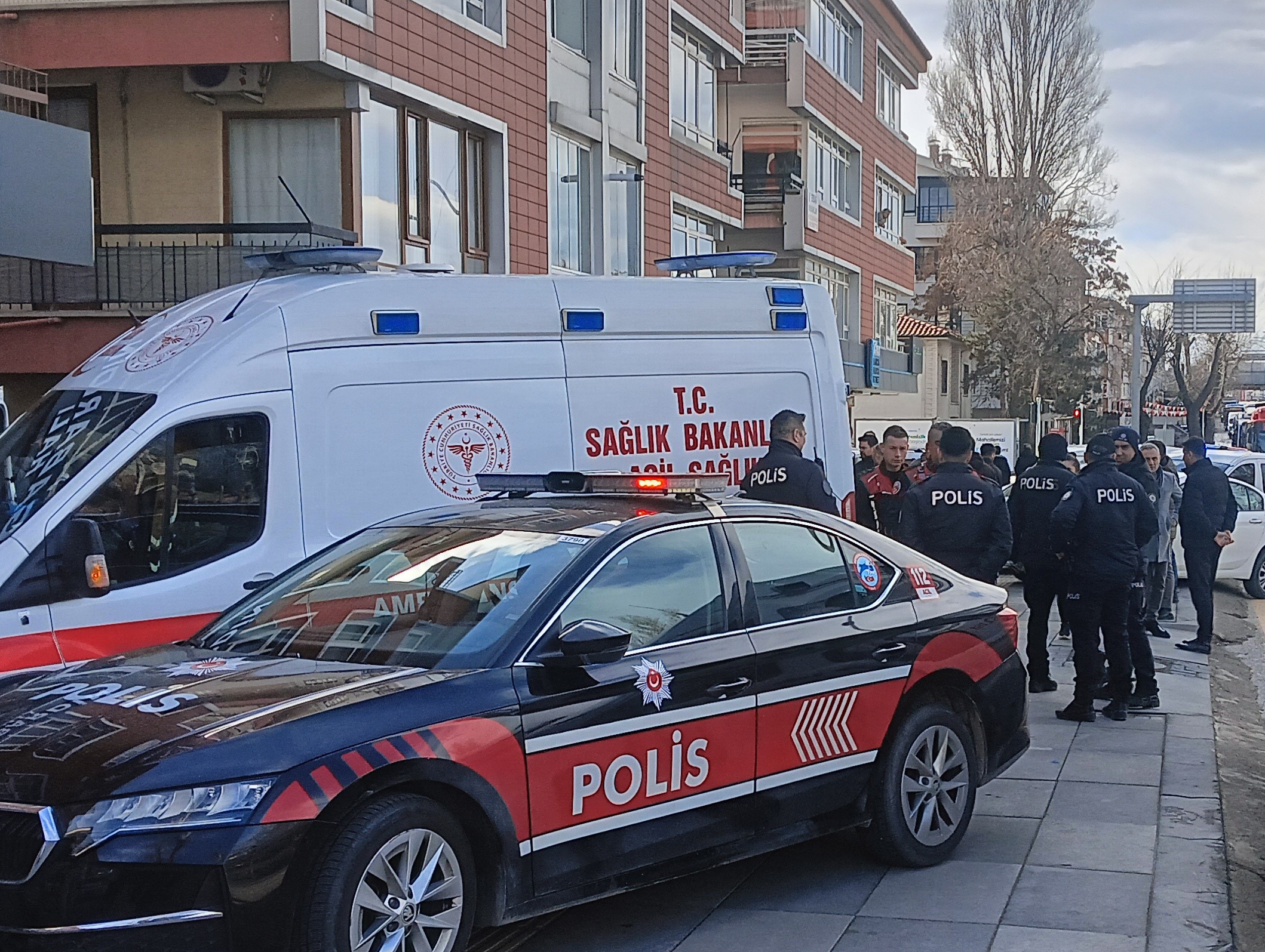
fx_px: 1903
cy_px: 530
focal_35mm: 52
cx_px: 796
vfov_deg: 28.1
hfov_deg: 36.5
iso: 50
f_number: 1.8
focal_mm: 4.05
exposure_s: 1/393
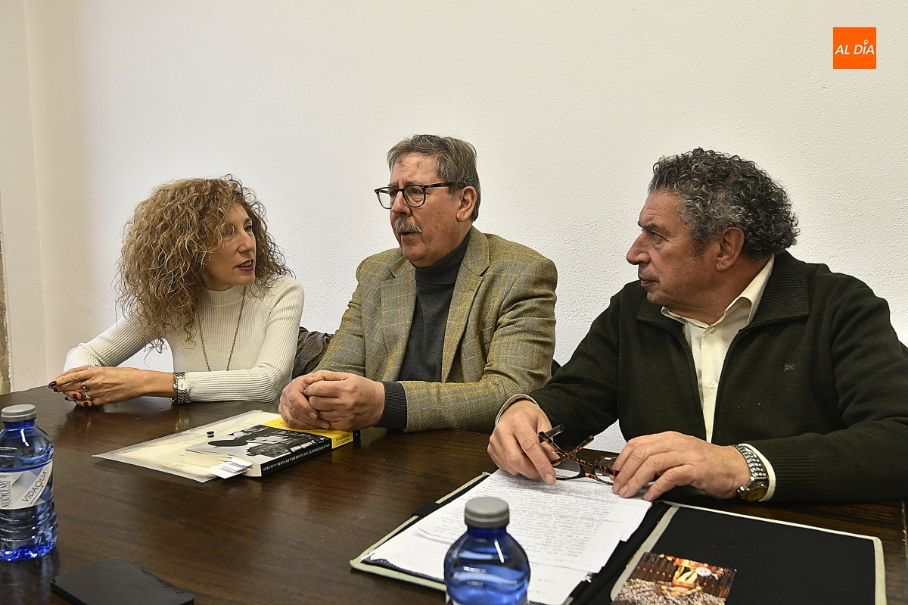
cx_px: 454
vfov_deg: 46.4
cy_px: 302
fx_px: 706
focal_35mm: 28
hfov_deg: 65.5
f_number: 6.3
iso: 1600
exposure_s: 1/100
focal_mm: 19
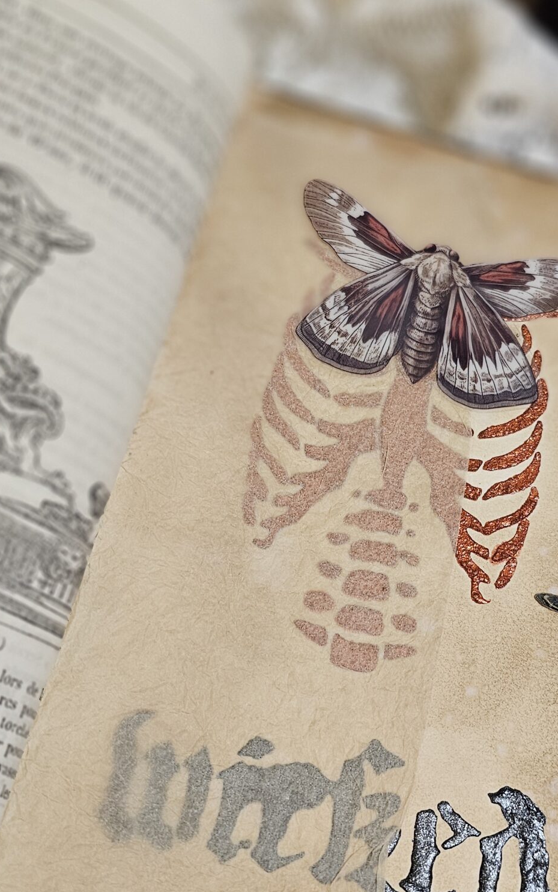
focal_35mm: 42
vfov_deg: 47.1
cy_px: 499
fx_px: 1022
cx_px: 367
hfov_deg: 30.3
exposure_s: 1/45.5
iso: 320
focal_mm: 6.3
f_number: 1.7
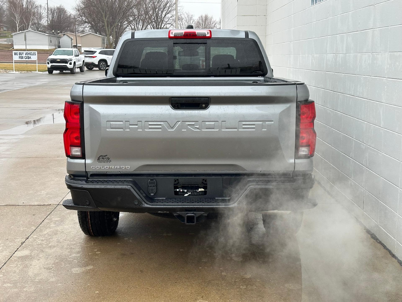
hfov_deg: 39.7
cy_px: 151
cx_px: 201
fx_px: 557
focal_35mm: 48
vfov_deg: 30.3
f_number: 1.78
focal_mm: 6.86
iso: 64
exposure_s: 1/511
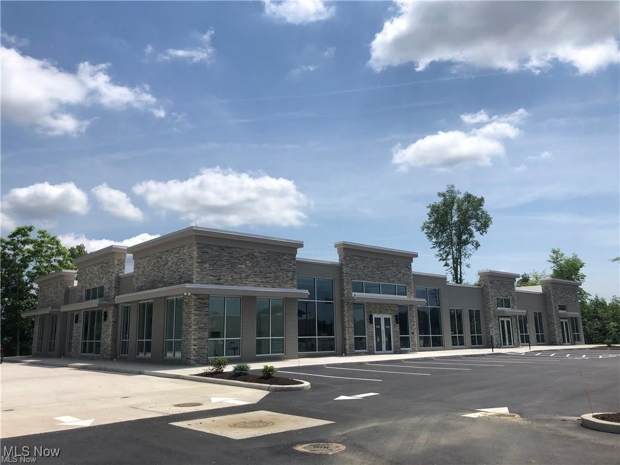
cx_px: 310
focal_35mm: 28
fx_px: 502
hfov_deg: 63.4
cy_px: 232
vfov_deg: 49.7
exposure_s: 1/3205
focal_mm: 3.99
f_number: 1.8
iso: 20
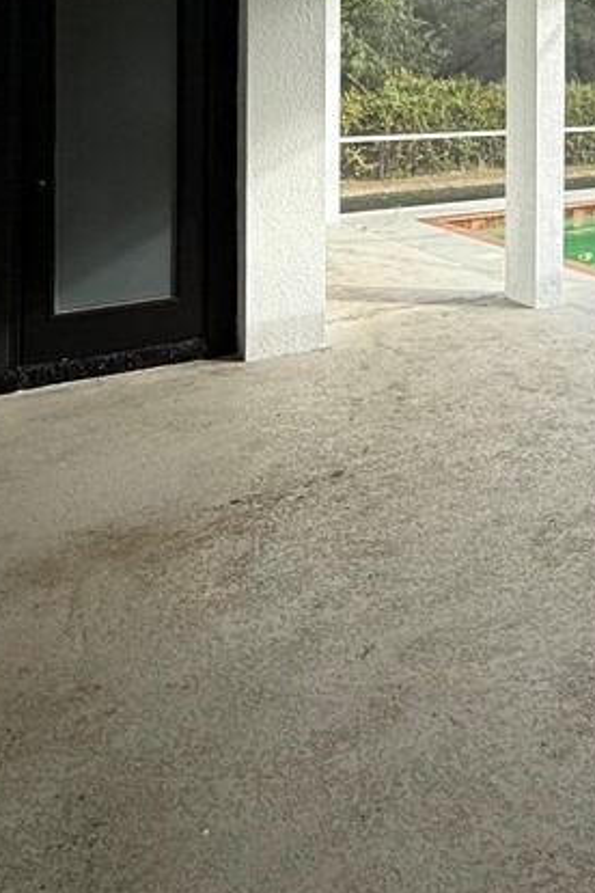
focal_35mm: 36
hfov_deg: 31.5
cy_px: 73
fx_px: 892
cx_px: 694
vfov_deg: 47.2
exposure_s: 1/374
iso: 50
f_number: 2.2
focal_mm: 2.22
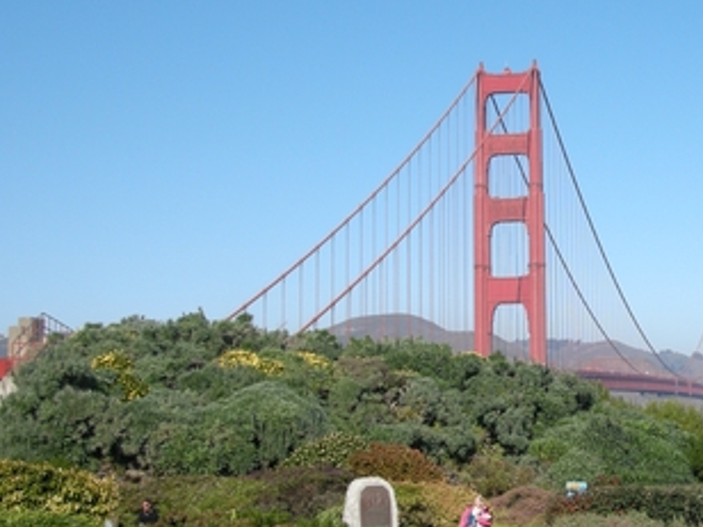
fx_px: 1462
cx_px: 644
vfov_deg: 20.4
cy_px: 244
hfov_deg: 26.1
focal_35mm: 72
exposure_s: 1/124
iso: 64
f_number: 8
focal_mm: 7.9
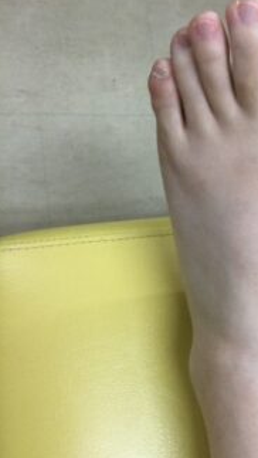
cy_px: 230
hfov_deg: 25.2
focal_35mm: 46
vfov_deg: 44.6
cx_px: 232
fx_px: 559
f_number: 2.4
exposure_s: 1/30
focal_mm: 3.3
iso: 80
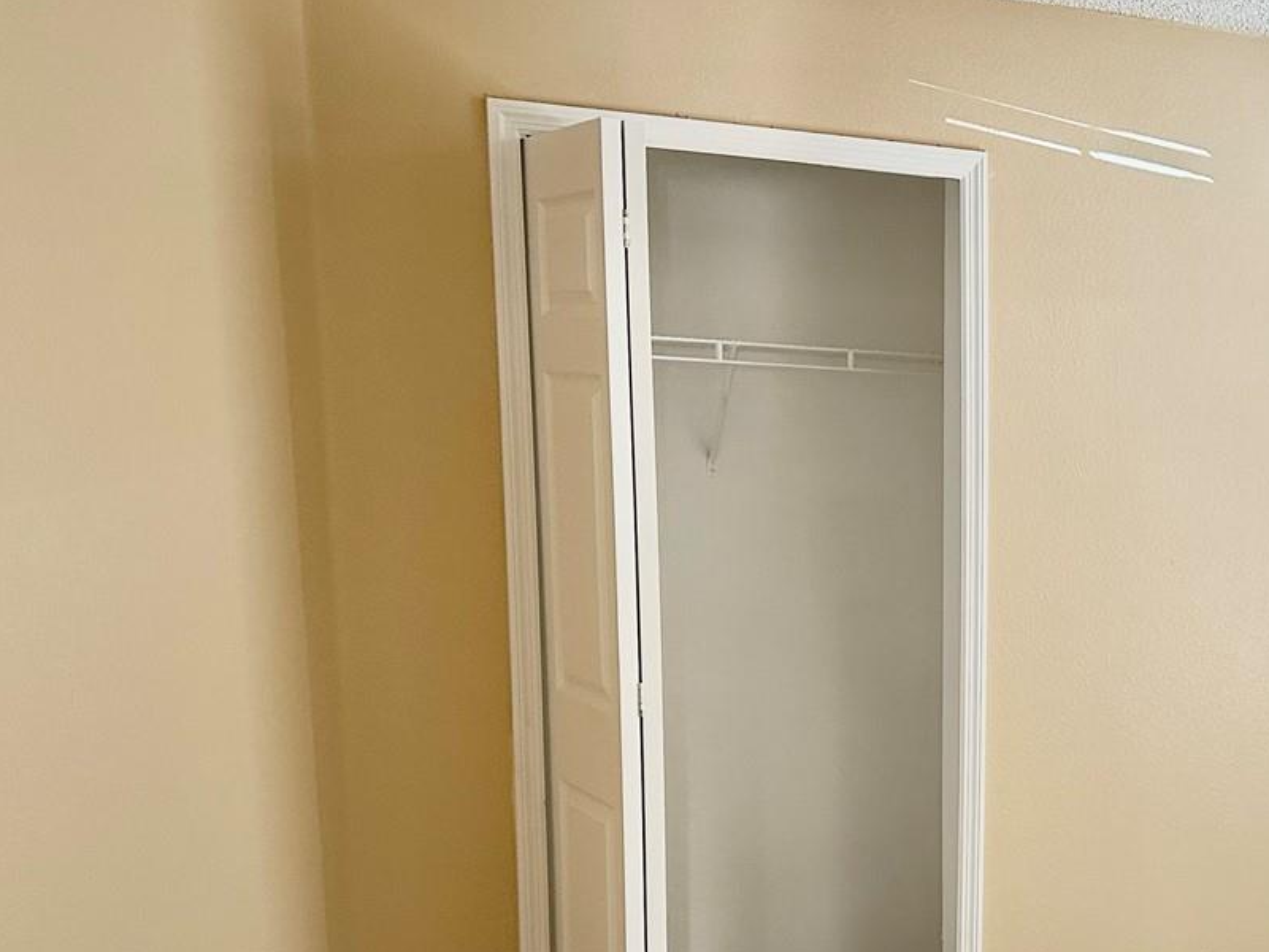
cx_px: 1163
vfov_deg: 29.5
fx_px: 1760
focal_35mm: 48
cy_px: 768
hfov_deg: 36.9
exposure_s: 1/60
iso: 250
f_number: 1.78
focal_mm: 6.86
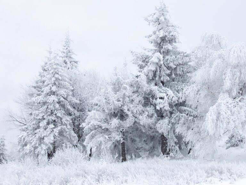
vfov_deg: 16.6
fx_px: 632
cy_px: 92
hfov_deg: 22.0
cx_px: 123
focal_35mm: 89
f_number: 5.6
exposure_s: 1/90
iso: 80
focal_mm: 14.8
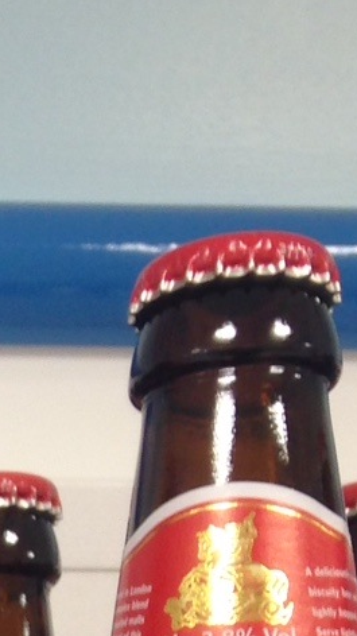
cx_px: -583
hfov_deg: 7.2
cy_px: 1118
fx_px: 2629
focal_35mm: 156
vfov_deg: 12.6
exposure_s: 1/24
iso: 50
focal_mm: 4.12
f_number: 2.4
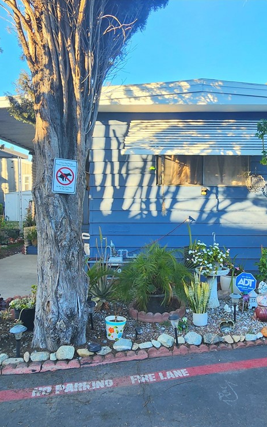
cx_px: 219
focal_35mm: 19
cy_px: 220
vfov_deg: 88.0
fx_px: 221
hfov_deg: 57.0
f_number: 2.2
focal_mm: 2.2
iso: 50
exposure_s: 1/263
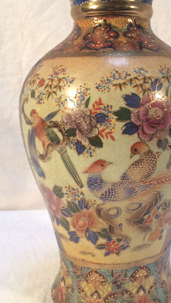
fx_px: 379
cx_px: 116
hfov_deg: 25.3
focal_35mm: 47
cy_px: 117
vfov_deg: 43.4
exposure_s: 1/33
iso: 80
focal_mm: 4.15
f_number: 2.2
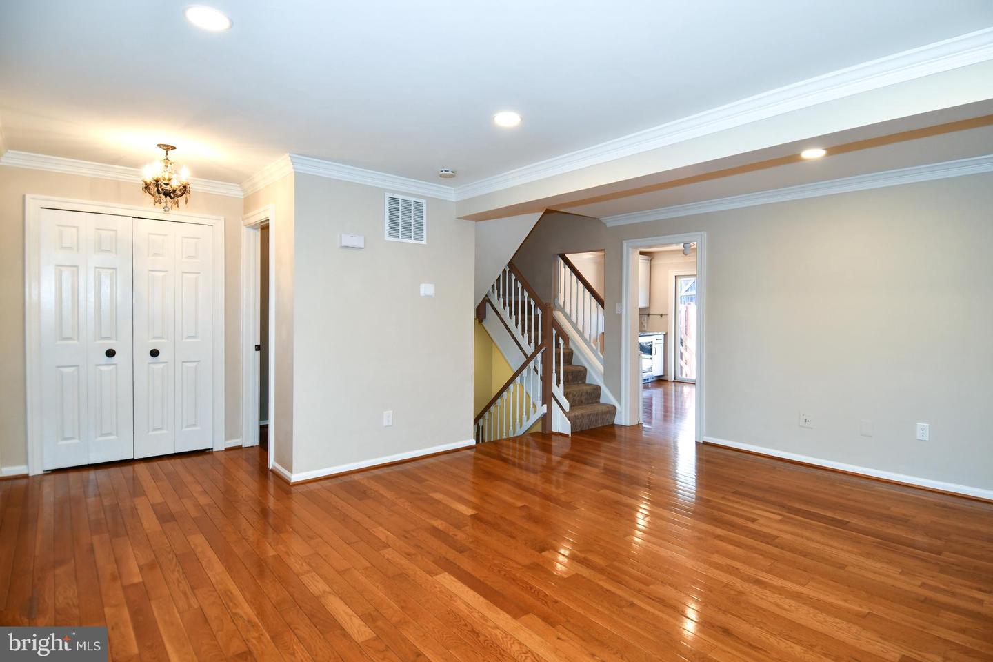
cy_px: 331
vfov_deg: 67.4
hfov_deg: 90.0
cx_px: 496
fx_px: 496
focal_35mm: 18
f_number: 4
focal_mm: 12
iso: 360
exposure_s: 1/60
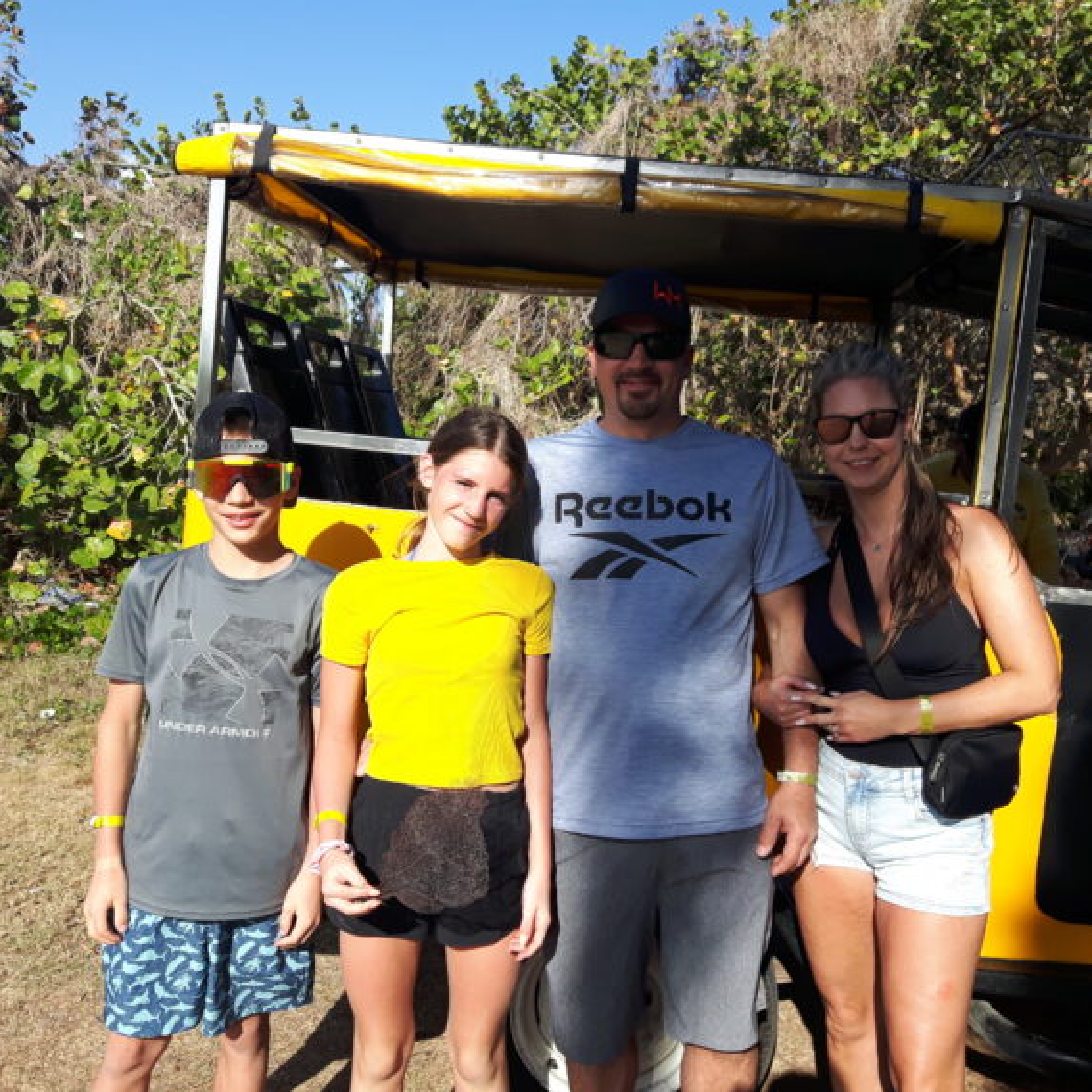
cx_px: 628
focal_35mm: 37
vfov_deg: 44.9
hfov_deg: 44.8
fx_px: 1321
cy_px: 541
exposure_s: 1/910
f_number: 1.9
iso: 40
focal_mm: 3.7
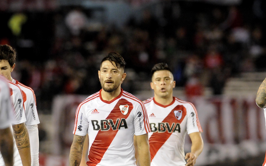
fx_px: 5197
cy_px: 124
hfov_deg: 2.9
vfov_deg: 1.8
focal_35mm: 717
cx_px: 112
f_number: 2.8
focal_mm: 300
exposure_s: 1/320
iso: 2500
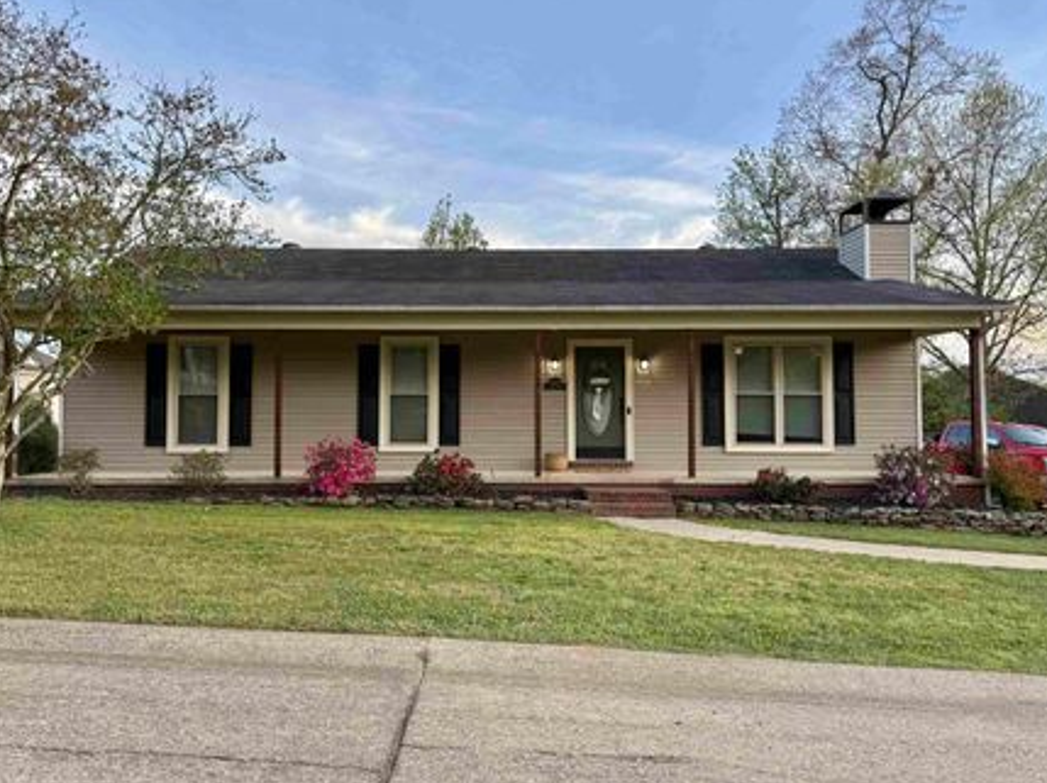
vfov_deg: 49.7
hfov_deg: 63.4
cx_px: 483
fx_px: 846
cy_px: 384
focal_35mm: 28
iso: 80
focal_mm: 6.76
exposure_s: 1/440
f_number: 1.78
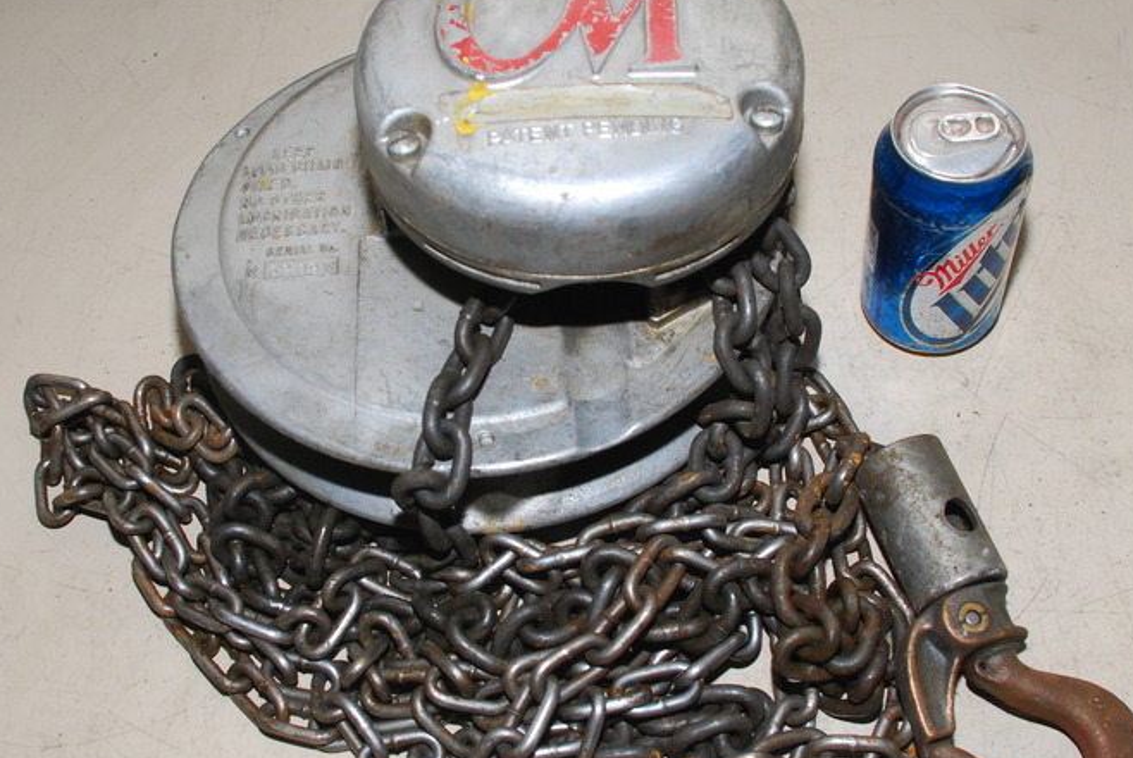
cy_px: 401
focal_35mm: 42
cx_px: 551
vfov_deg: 31.9
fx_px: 1323
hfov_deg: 46.4
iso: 200
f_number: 5
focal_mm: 18
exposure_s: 1/60
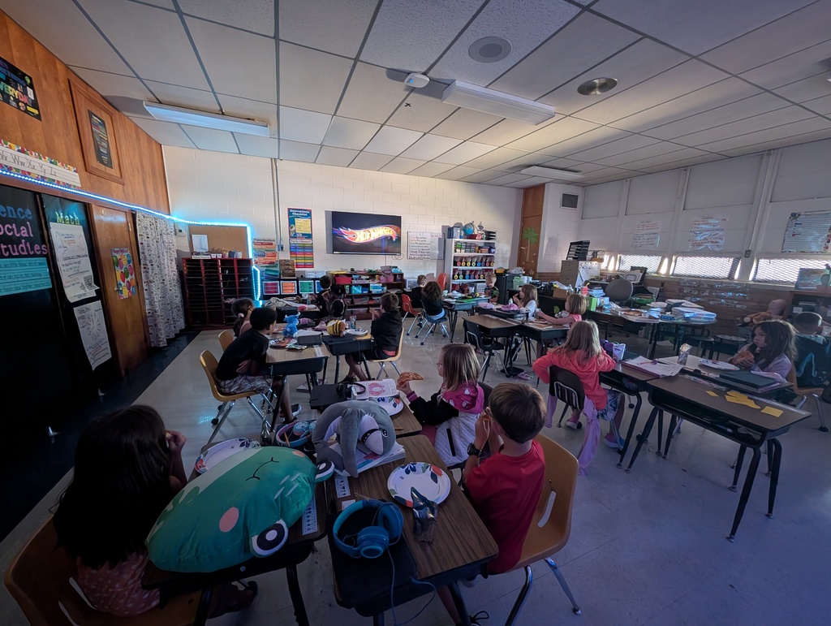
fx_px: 288
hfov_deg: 110.5
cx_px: 416
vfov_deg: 94.6
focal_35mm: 12
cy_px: 313
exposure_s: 1/24
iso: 539
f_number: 1.7
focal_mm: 2.02
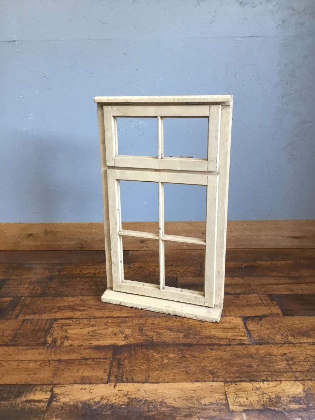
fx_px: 376
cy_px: 210
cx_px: 158
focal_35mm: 31
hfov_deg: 45.4
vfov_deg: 58.4
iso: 50
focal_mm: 3.3
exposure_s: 1/33
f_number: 2.4
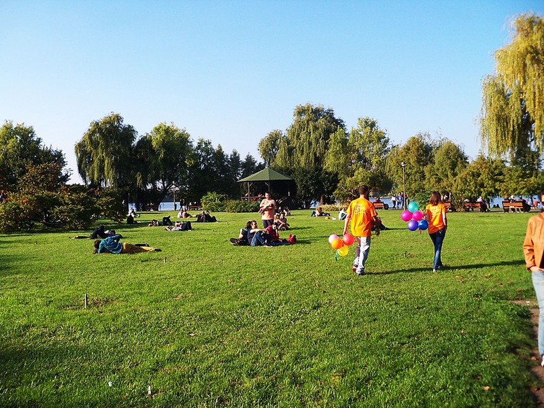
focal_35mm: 35
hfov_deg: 52.6
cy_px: 204
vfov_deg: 40.7
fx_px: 550
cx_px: 272
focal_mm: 6.2
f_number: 3.5
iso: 64
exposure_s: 1/400
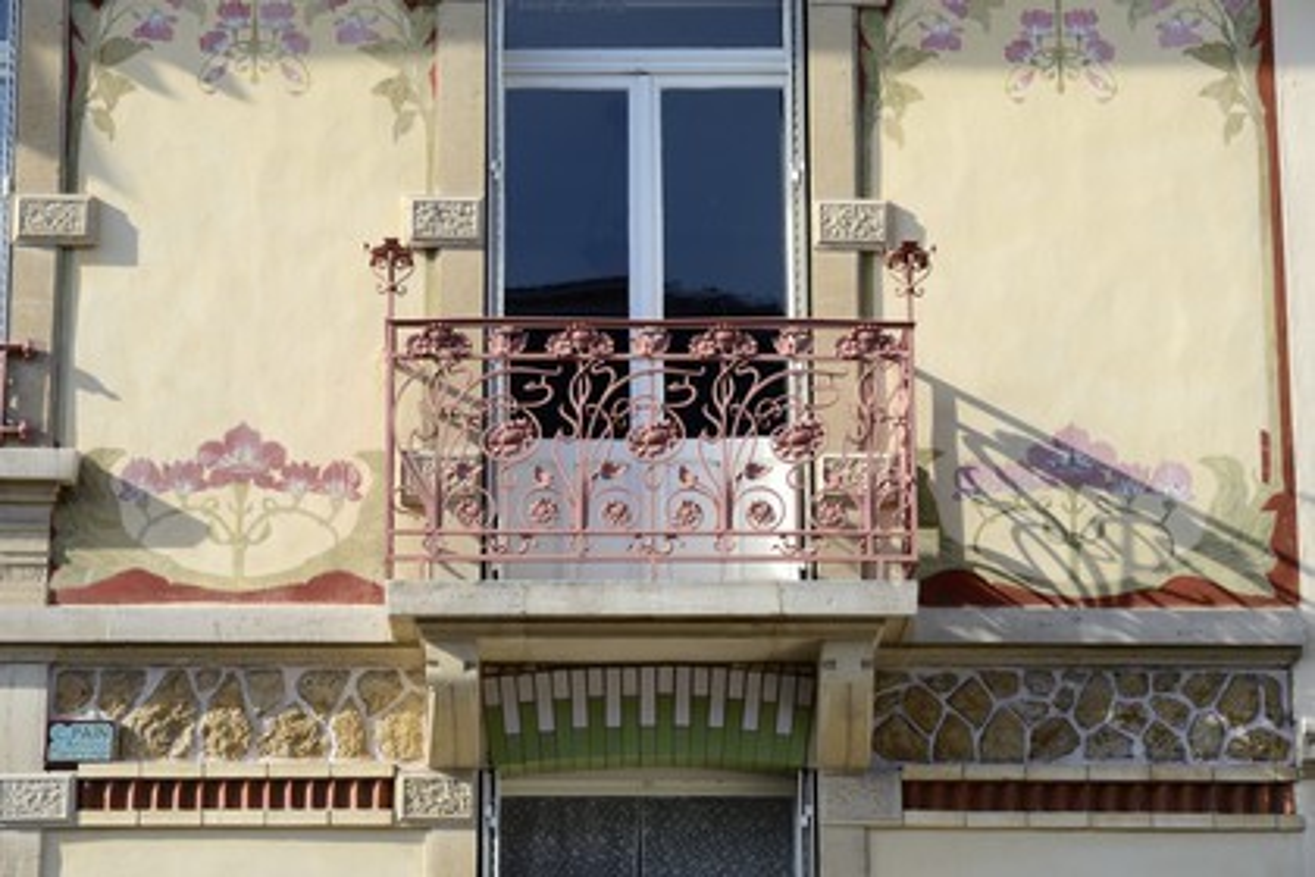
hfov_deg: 20.0
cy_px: 438
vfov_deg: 13.4
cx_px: 658
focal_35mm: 102
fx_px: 3726
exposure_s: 1/250
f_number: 9
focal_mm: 102
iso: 200
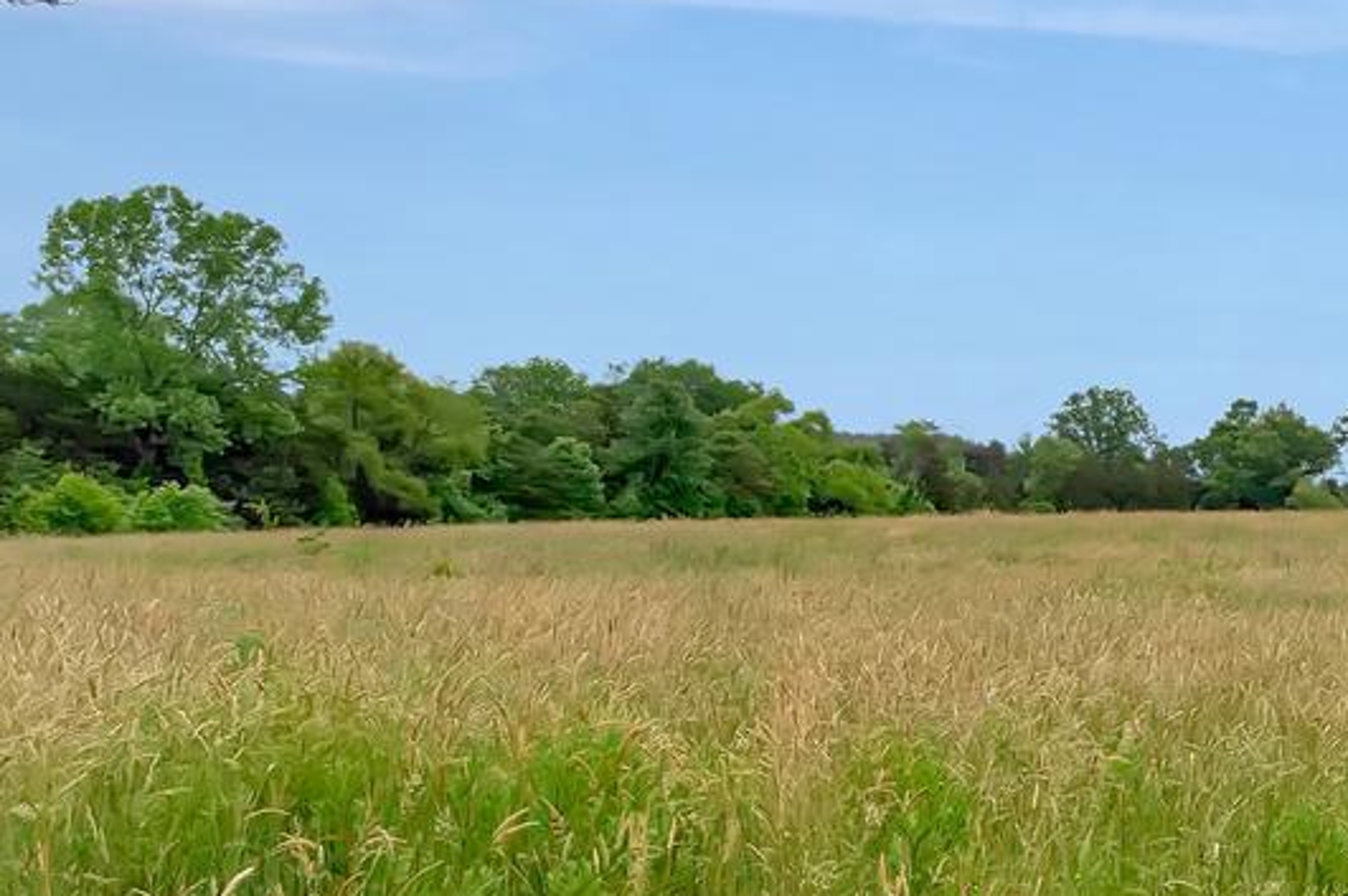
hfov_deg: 24.9
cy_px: 541
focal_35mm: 54
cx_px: 2173
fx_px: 2020
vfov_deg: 25.0
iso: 100
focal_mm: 14
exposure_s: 1/400
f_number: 7.1
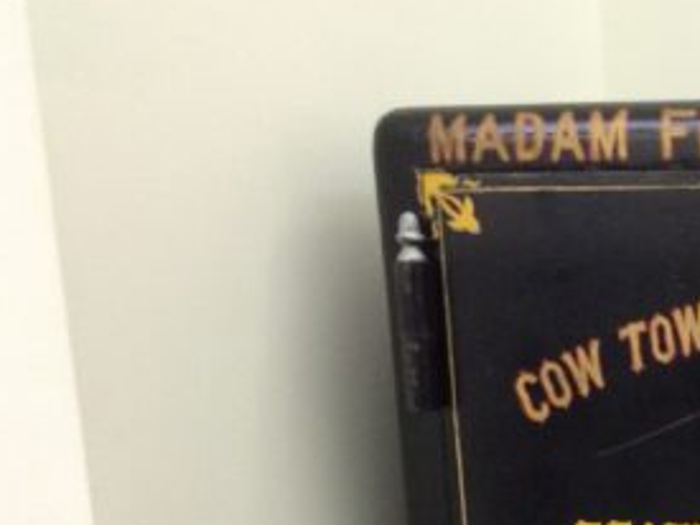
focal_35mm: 81
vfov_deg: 17.4
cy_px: 622
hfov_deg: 21.6
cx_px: 924
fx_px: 1637
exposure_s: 1/30
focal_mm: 4.15
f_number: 2.2
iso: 200
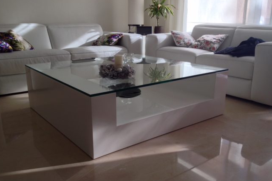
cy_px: 100
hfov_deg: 51.9
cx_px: 134
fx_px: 279
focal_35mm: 37
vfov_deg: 35.9
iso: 50
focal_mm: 4.28
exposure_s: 1/230
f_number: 2.4
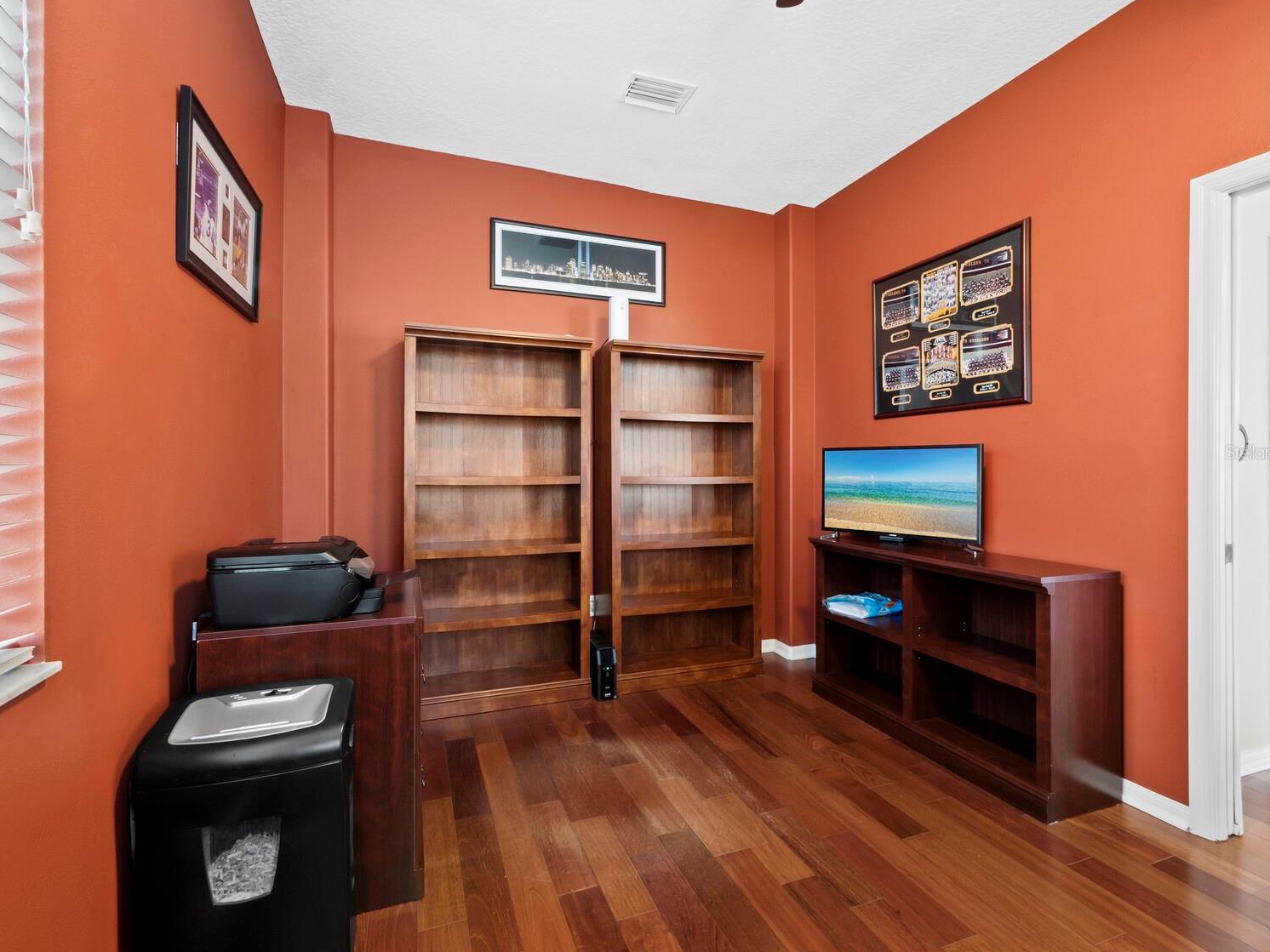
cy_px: 452
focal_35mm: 15
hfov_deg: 98.2
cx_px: 625
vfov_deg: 81.7
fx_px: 550
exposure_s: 4
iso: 400
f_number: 11
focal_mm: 7
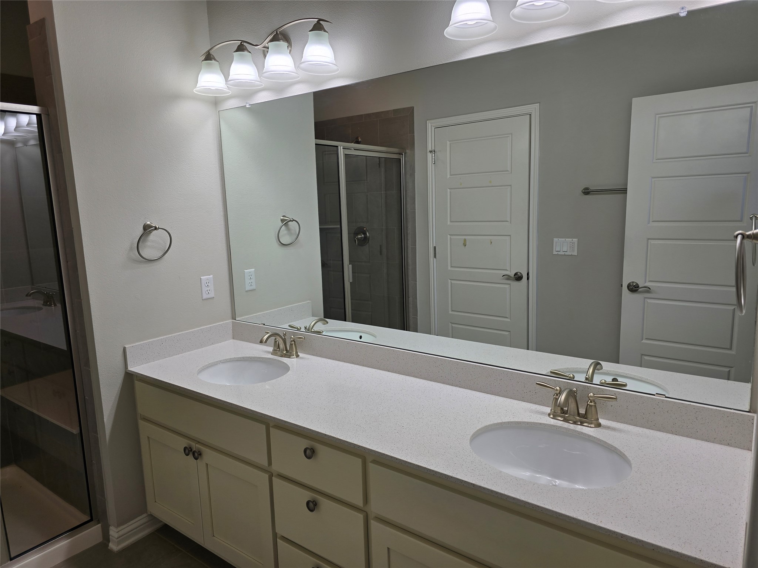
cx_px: 379
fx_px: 504
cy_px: 284
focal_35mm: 23
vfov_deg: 58.9
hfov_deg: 73.9
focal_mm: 6.3
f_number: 1.7
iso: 20
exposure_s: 1/120
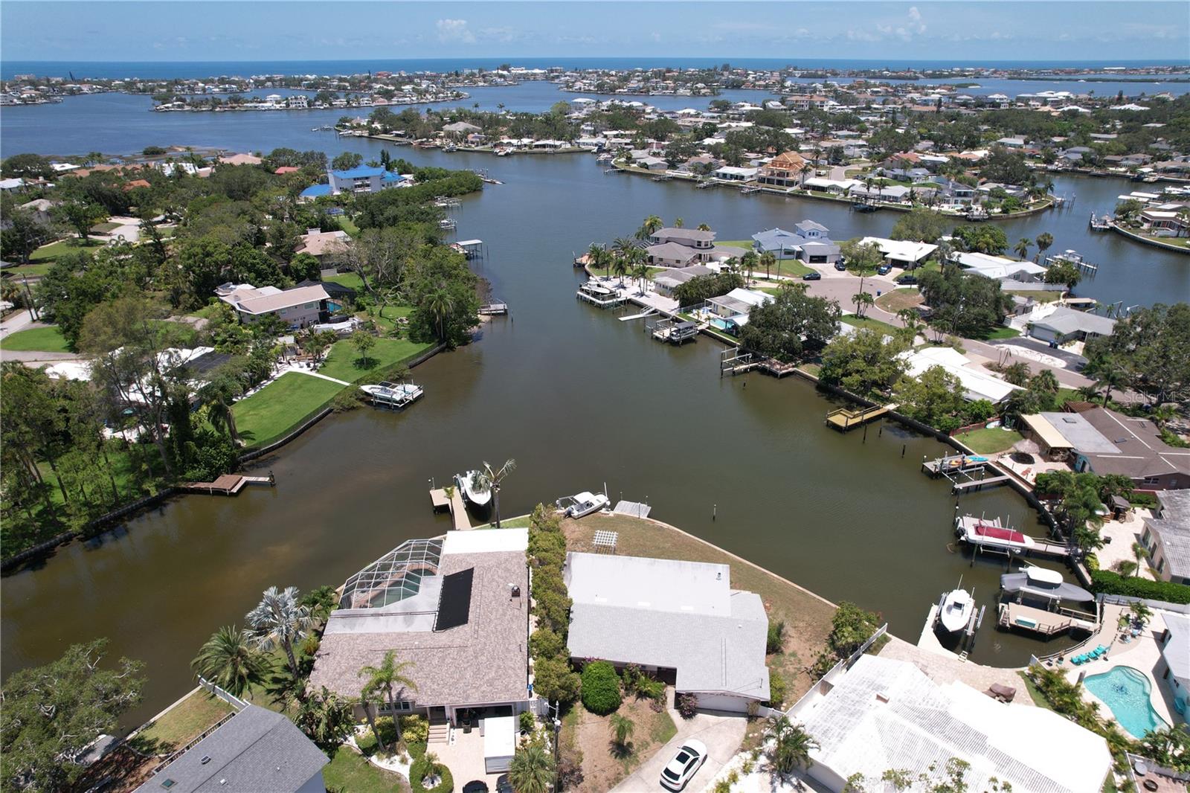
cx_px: 595
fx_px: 727
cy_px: 396
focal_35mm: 22
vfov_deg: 57.2
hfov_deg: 78.6
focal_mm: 8.38
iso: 100
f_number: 2.8
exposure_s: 1/2000
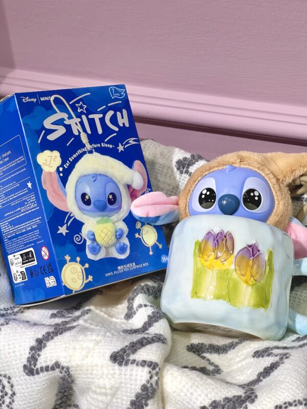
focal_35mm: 64
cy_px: 204
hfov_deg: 22.9
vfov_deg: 30.3
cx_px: 154
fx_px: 757
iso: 40
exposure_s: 1/100
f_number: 2.2
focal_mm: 7.5
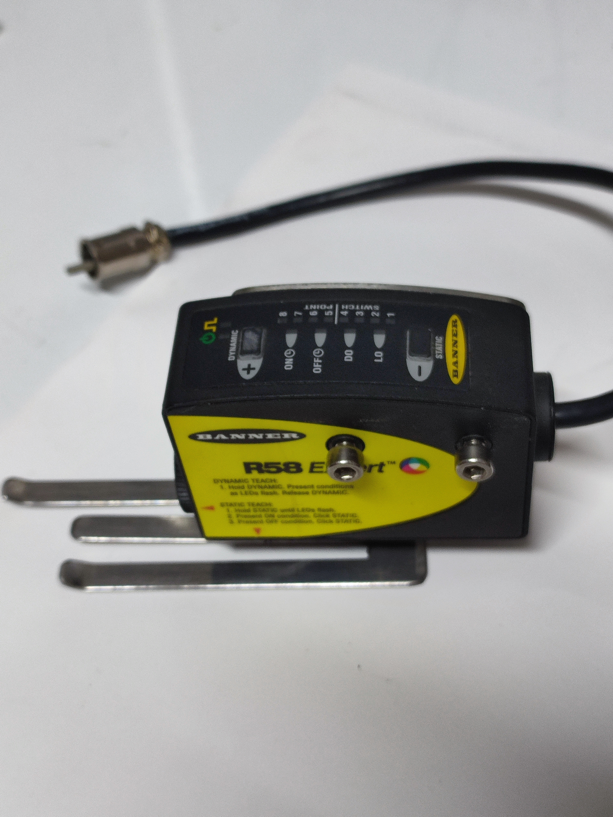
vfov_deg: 71.6
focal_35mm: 24
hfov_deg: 56.8
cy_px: 408
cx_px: 306
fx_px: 567
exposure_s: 1/33
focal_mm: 5.89
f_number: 1.89
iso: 564
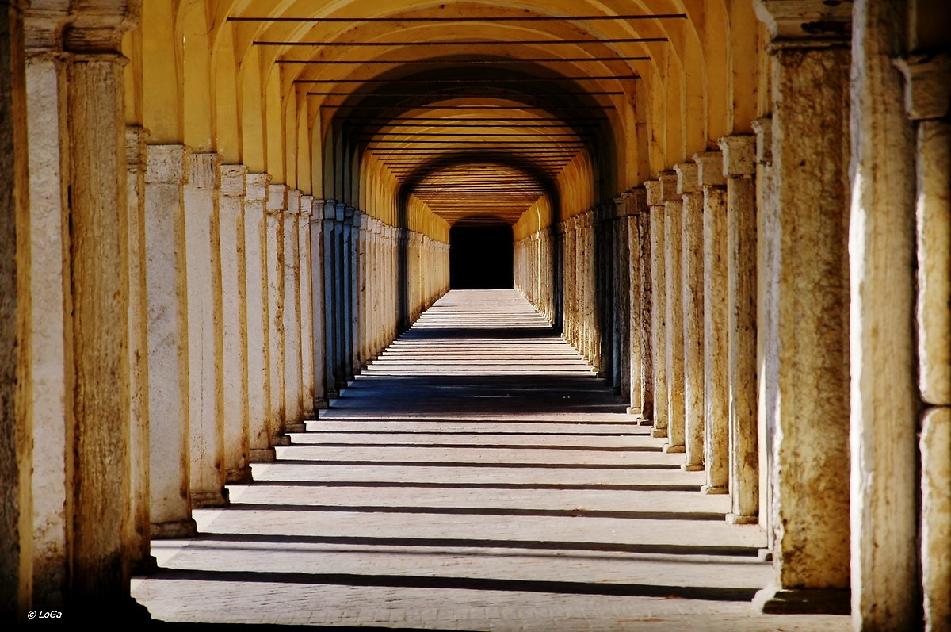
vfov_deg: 8.7
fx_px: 4156
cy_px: 316
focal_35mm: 158
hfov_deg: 13.1
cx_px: 476
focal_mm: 105
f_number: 7.1
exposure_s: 1/500
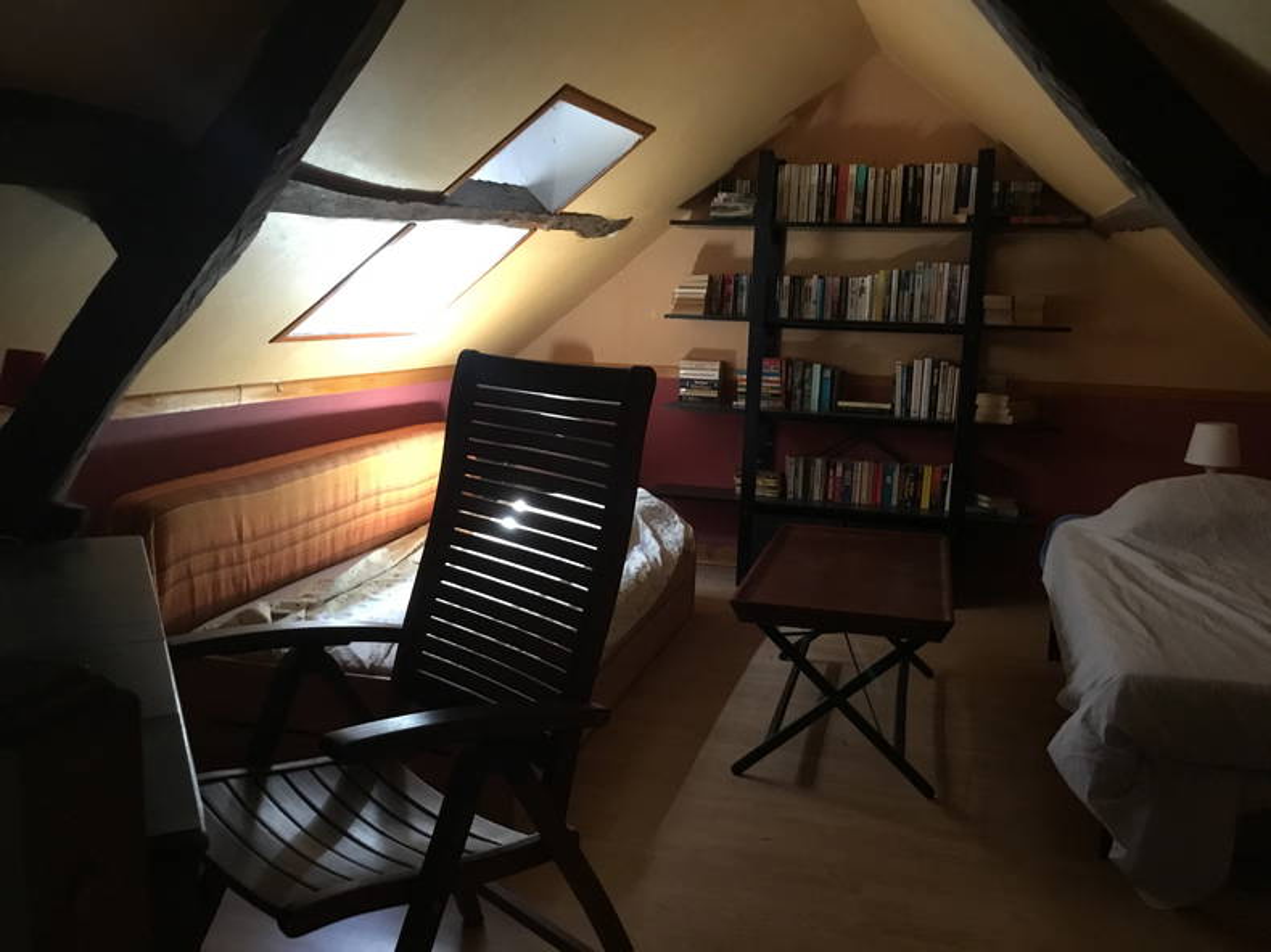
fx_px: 1138
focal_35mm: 31
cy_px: 476
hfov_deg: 58.4
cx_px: 636
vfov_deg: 45.4
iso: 400
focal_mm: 3.3
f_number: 2.4
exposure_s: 1/17
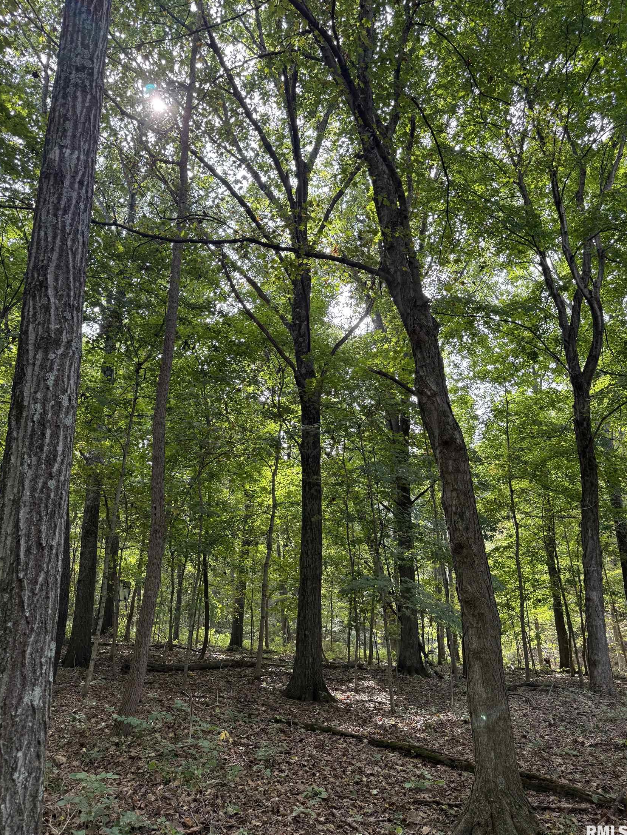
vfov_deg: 69.4
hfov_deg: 54.9
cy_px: 410
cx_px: 317
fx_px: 604
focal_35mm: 25
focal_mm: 6.76
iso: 100
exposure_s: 1/272
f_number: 1.78
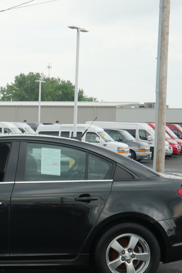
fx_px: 606
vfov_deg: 25.2
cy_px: 180
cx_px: -14
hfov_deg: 16.6
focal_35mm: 80
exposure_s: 1/125
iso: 200
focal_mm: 20
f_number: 5
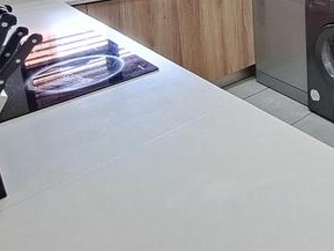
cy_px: -16
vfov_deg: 34.9
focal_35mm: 36
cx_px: 329
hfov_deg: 44.2
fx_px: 347
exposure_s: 1/50
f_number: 2.2
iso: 125
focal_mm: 1.74
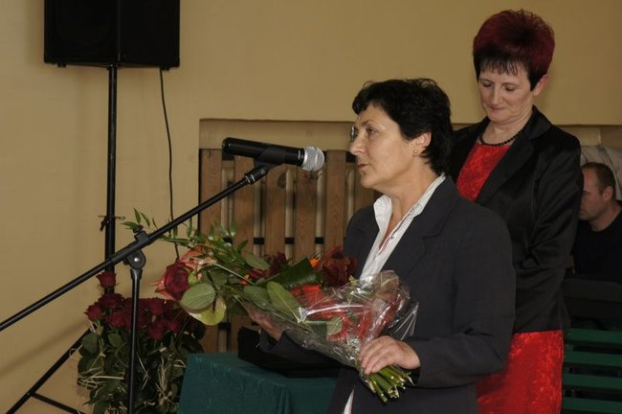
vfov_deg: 13.0
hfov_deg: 19.5
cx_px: 311
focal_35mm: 105
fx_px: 1812
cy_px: 207
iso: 800
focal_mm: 70
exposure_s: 1/160
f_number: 13
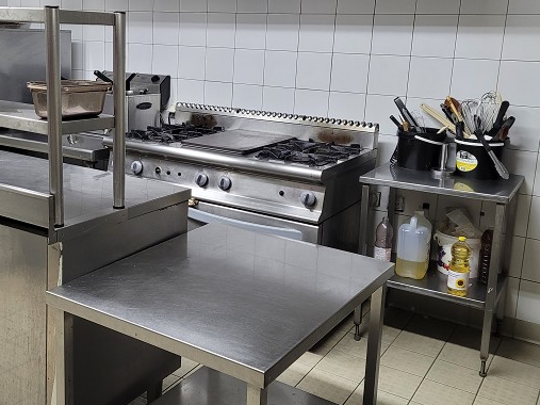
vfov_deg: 35.0
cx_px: 192
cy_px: 168
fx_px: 639
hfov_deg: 45.3
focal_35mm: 41
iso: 250
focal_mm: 5.4
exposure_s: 1/50
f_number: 1.8
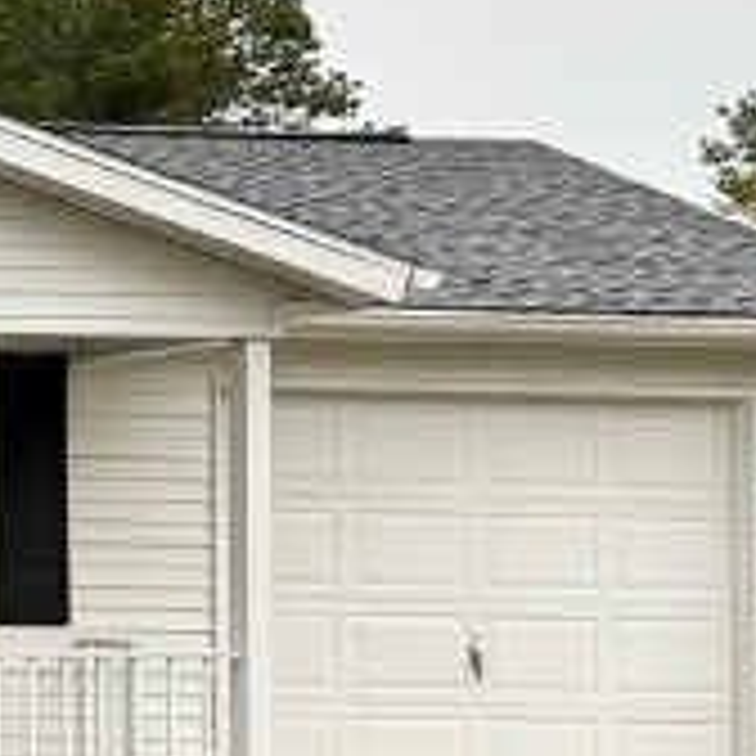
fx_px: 3187
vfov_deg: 13.5
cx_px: -698
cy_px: 369
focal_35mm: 129
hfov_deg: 12.2
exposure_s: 1/386
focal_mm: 6.86
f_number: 1.78
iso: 80
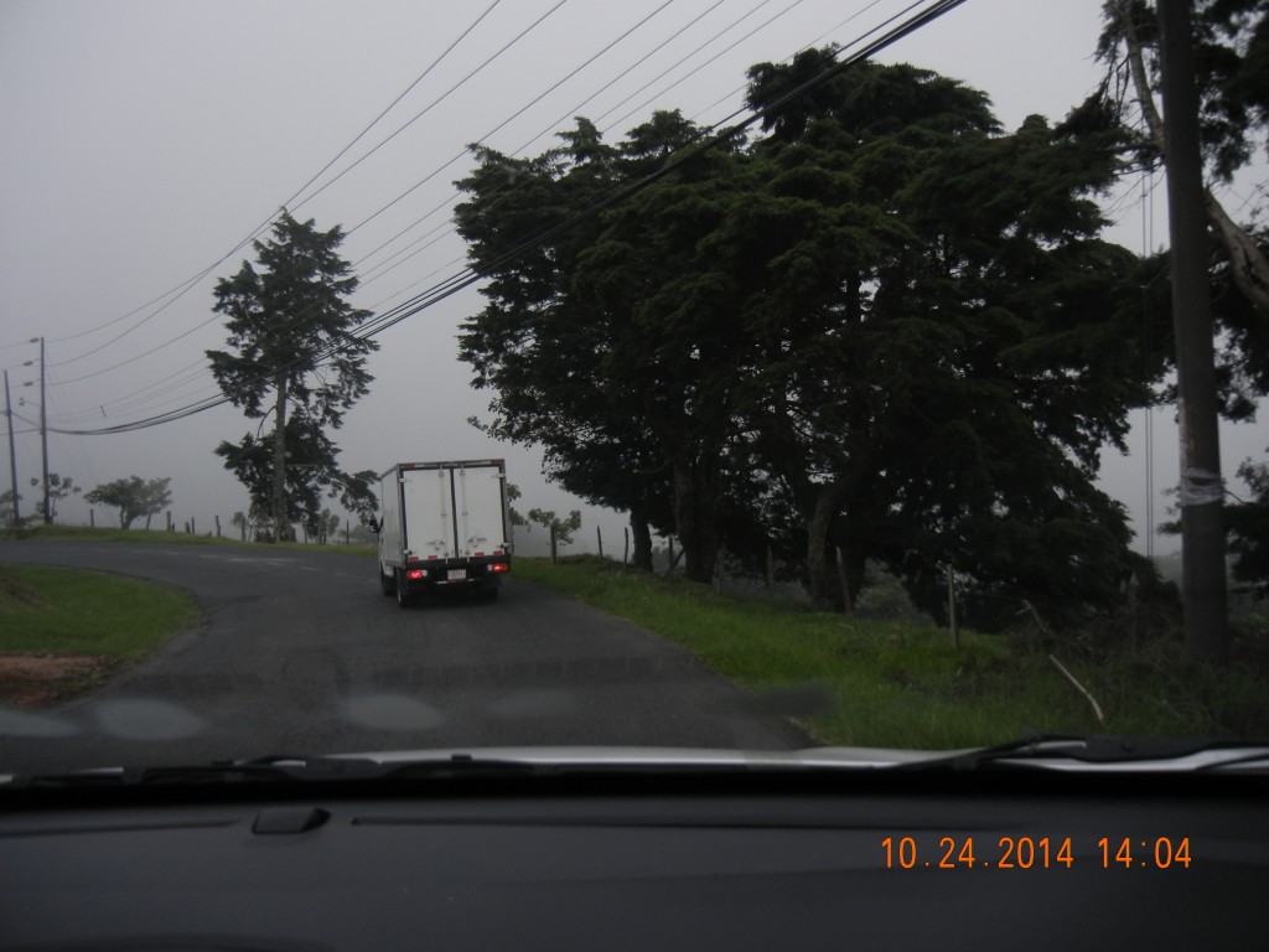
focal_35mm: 30
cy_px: 476
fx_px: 1100
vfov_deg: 46.8
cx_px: 634
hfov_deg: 60.0
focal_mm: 5.4
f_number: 3.5
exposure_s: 1/293
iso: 160
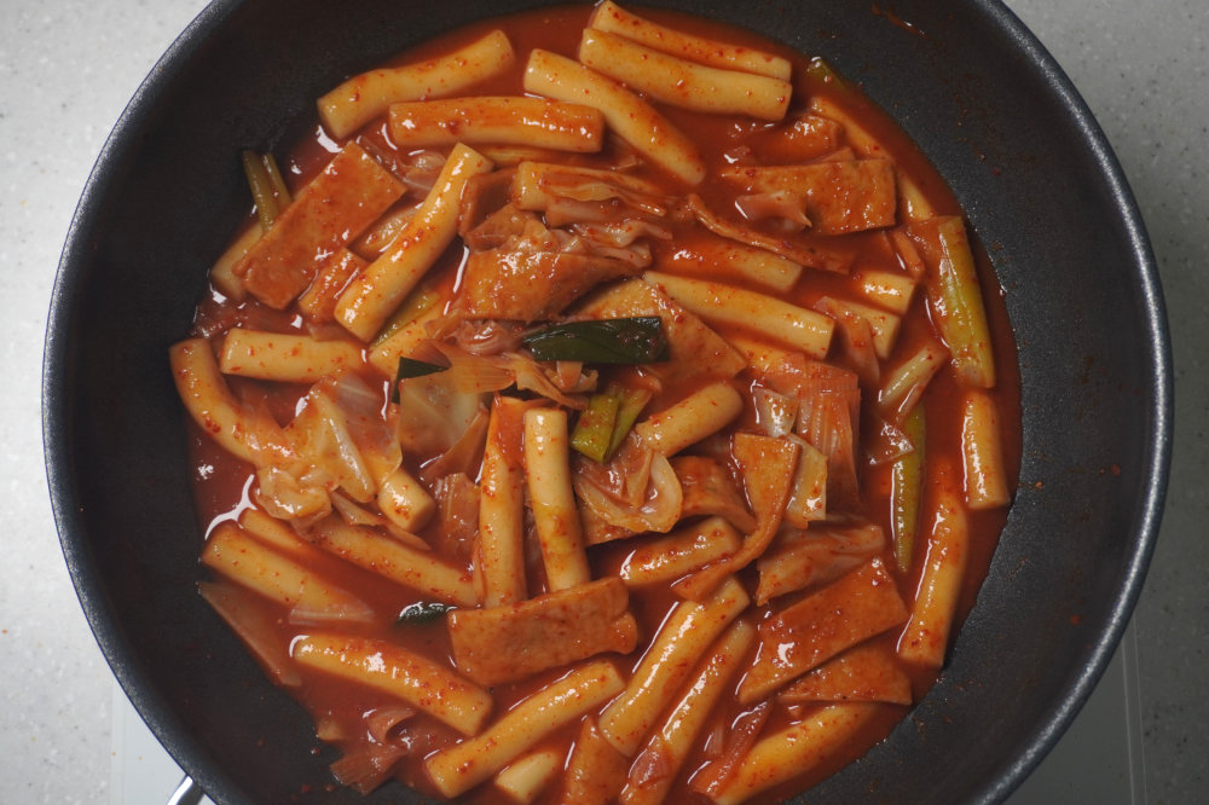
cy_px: 402
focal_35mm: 46
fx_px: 1561
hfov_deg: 42.3
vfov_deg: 28.9
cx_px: 604
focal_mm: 31
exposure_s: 1/160
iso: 640
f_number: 5
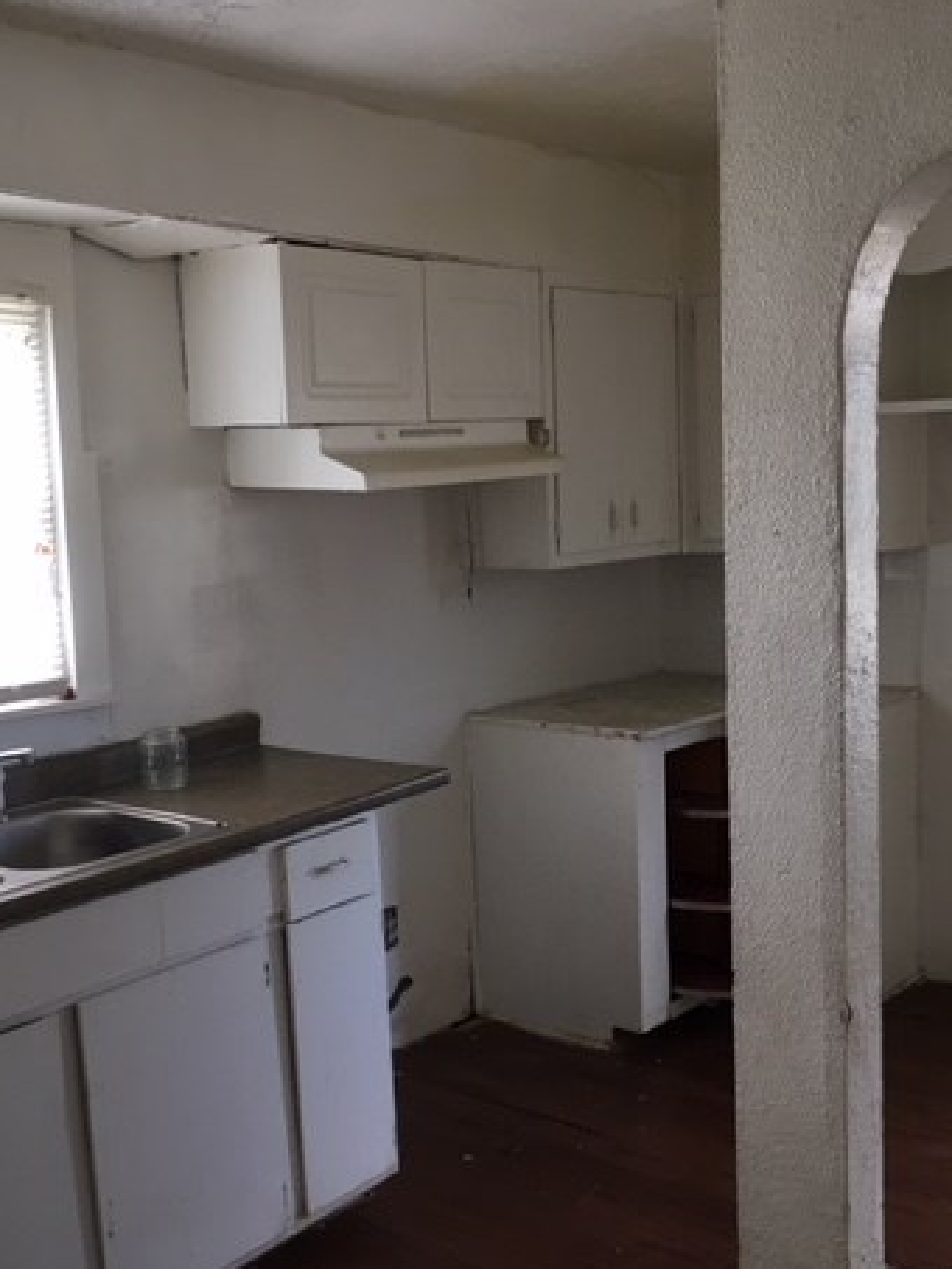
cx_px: 571
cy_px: 656
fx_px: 1503
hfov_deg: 35.0
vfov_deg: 45.8
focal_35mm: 41
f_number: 2.2
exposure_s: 1/30
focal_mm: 4.15
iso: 80
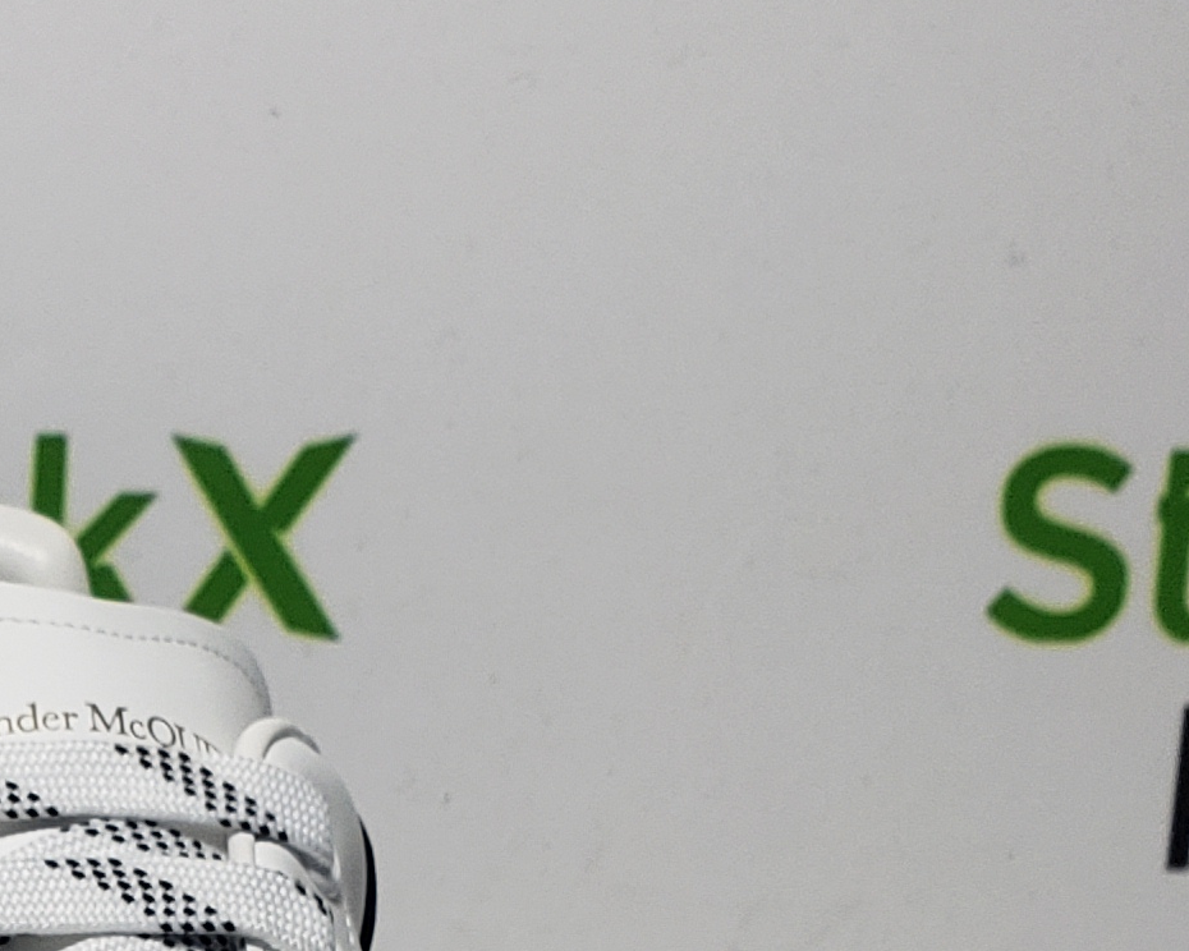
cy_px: 1515
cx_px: -377
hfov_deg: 16.5
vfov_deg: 13.1
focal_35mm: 110
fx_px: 3871
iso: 50
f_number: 2.4
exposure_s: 1/300
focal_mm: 4.3
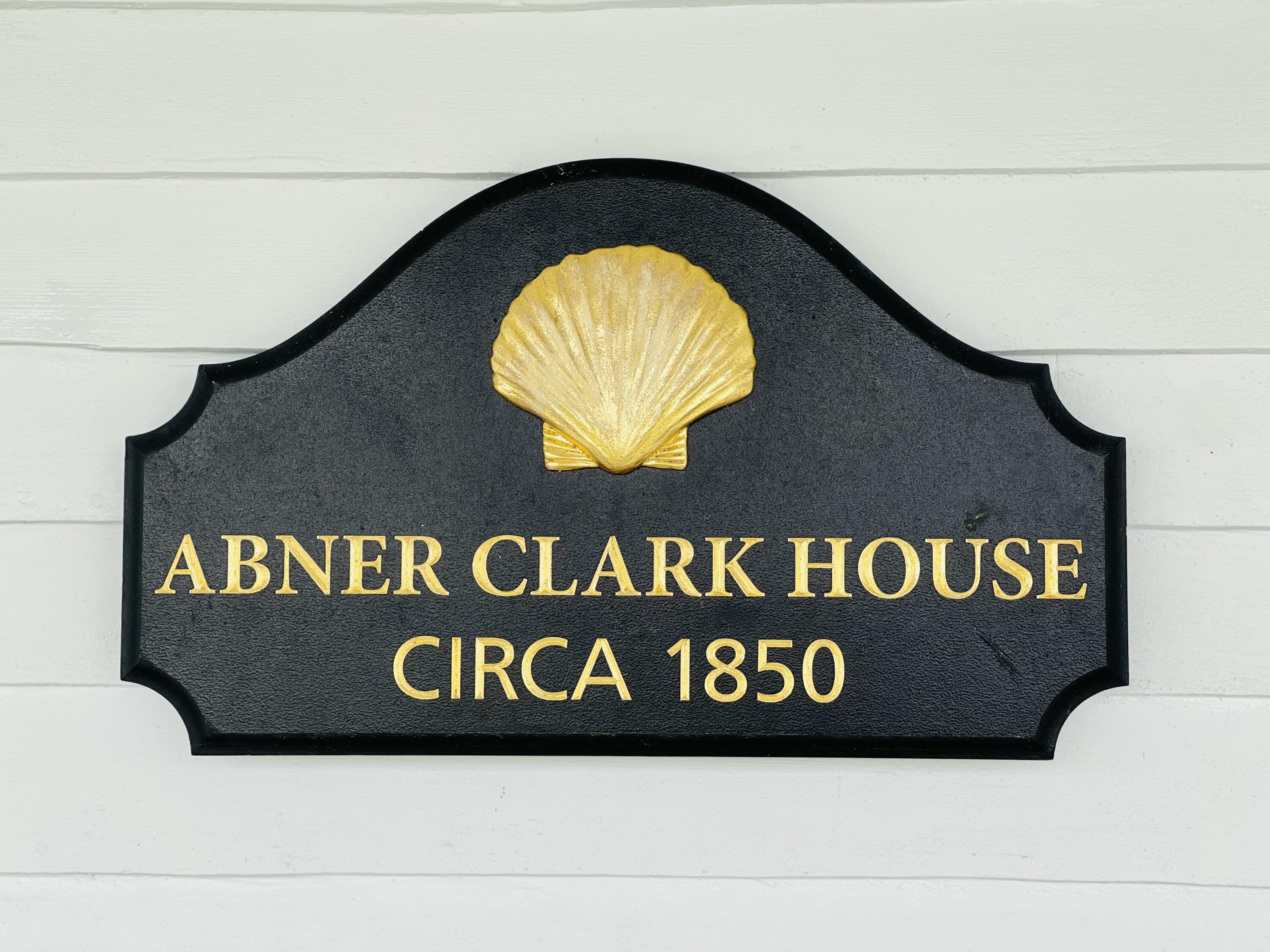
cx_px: 635
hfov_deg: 30.3
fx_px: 2348
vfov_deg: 22.9
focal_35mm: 64
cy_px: 476
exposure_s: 1/121
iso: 20
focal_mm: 7.5
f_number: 2.2
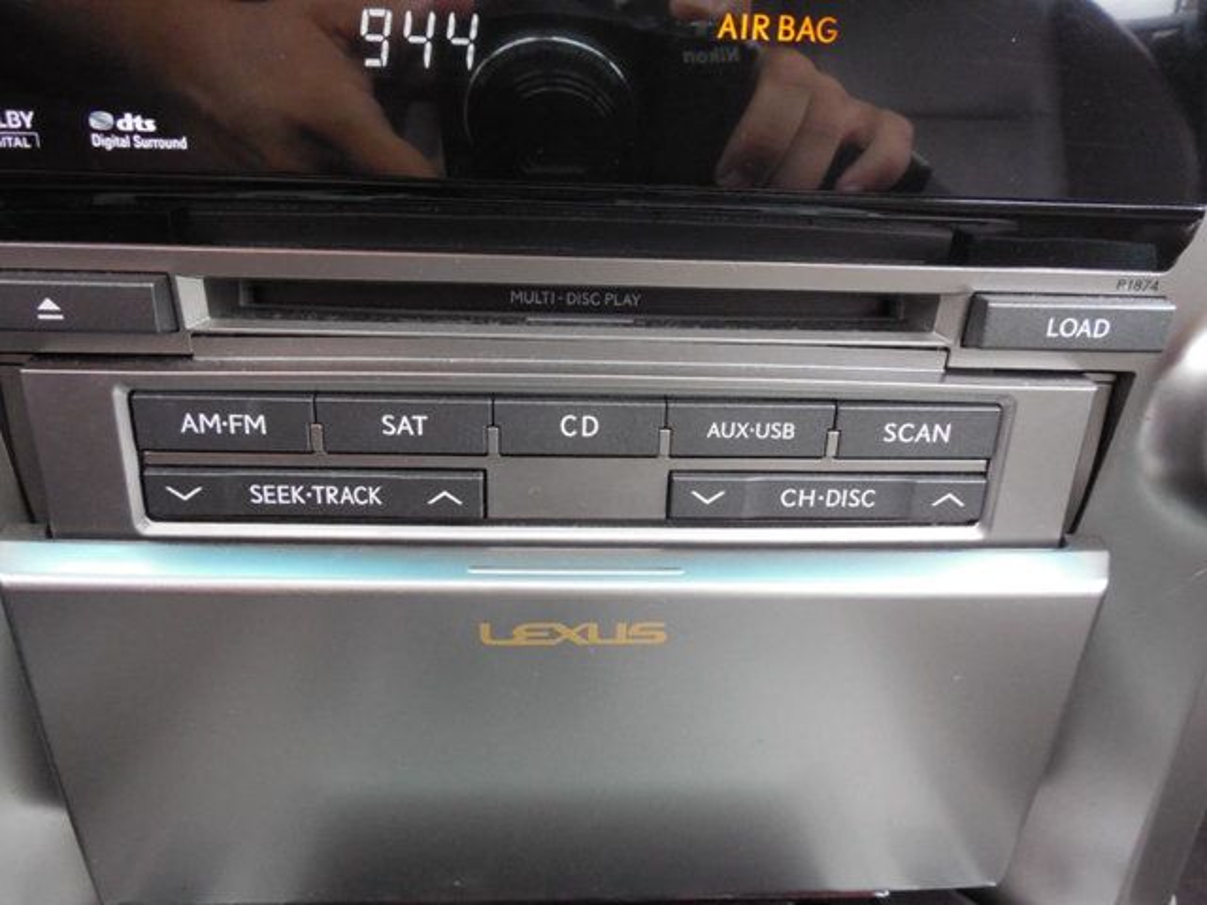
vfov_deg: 54.9
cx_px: 604
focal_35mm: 25
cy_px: 452
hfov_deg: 69.4
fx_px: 872
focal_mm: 4.5
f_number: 3.3
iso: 800
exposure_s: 1/100
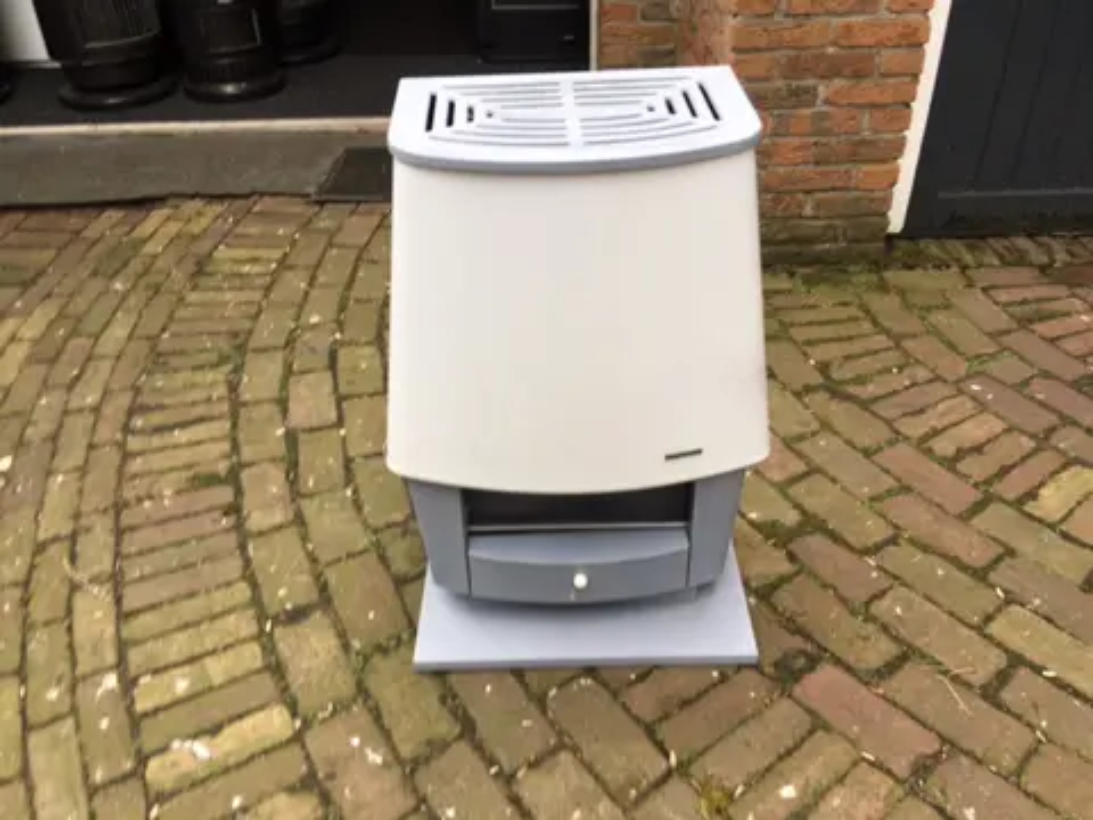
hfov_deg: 61.7
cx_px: 546
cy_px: 410
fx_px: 916
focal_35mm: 29
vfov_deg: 48.2
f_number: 2.2
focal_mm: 4.15
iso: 25
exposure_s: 1/50
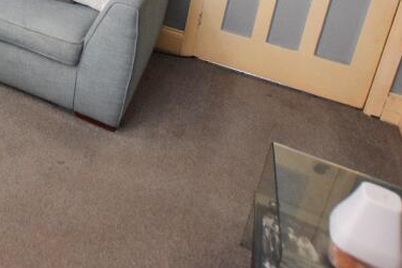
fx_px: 458
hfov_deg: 36.0
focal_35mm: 41
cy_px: -87
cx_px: -89
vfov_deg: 27.0
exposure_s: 1/125
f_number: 3.5
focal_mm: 10
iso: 1000
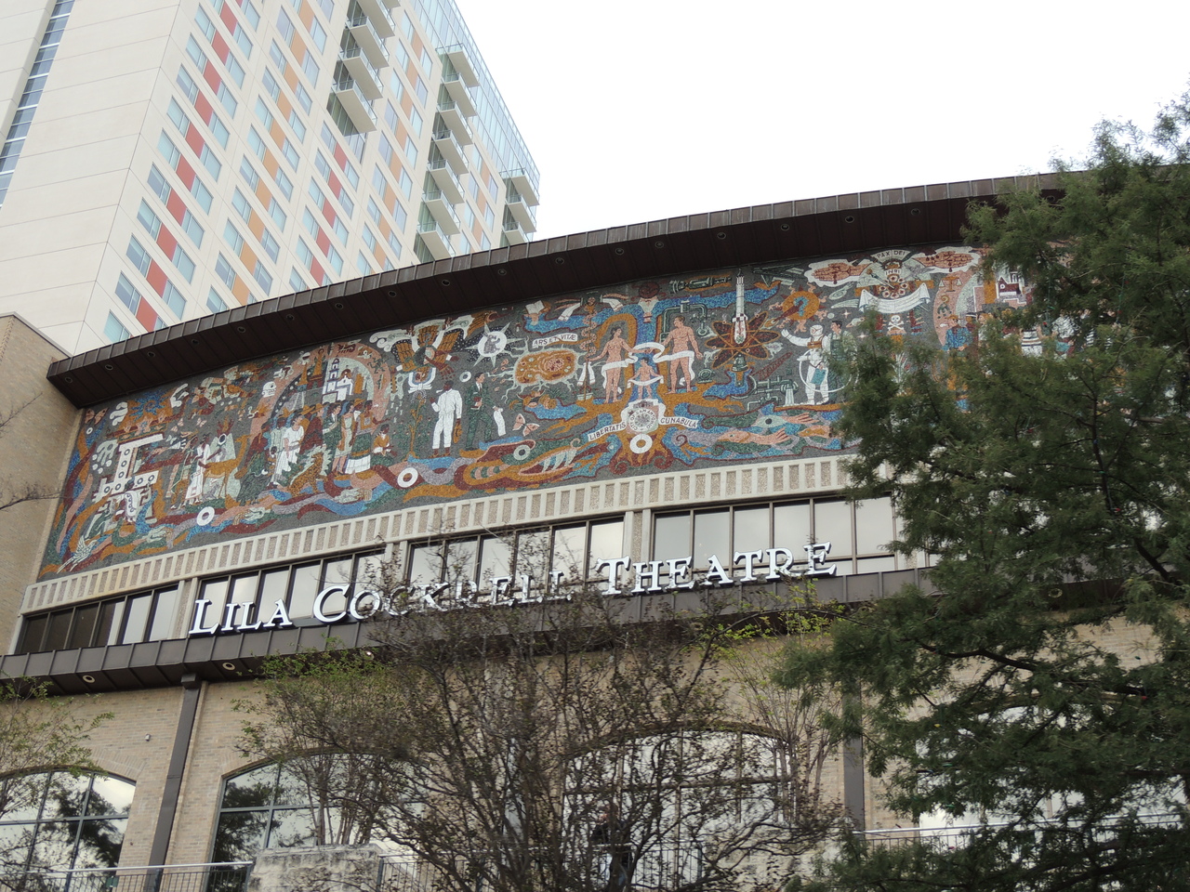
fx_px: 1616
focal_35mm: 47
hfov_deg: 40.4
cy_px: 446
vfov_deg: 30.9
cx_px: 595
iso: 100
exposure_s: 1/100
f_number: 3.5
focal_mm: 8.3
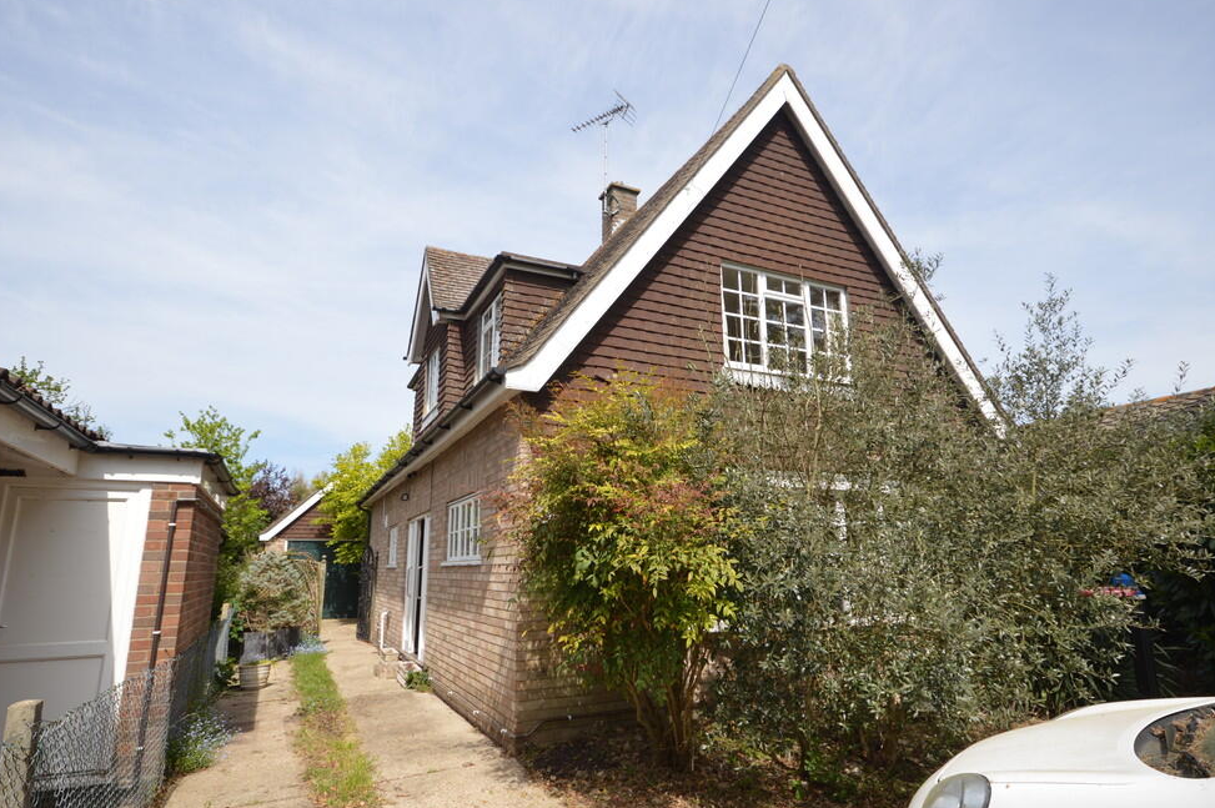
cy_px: 406
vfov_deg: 60.5
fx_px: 692
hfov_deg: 82.5
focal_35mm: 21
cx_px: 627
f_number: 8
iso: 100
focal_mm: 13
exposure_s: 1/200
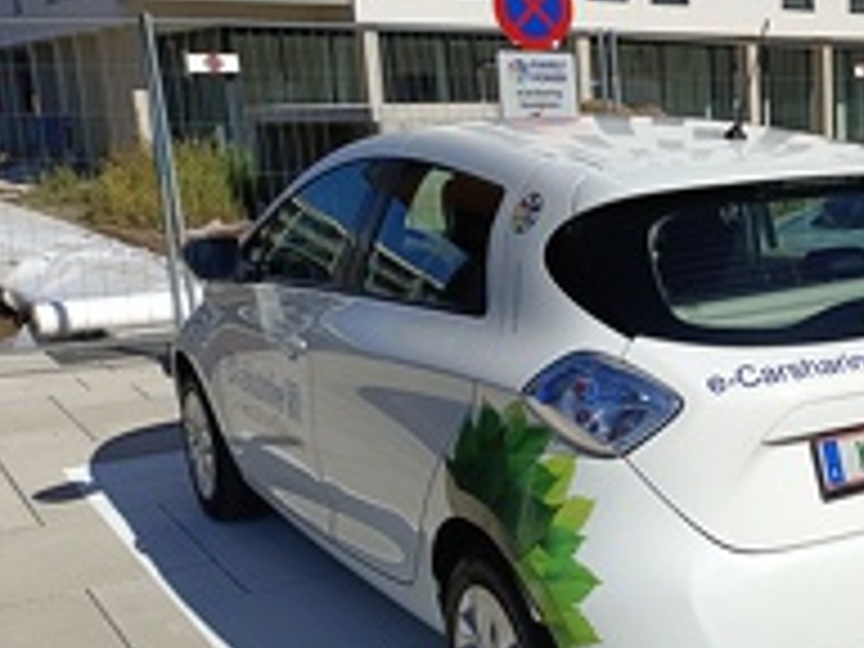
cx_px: 882
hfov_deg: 33.4
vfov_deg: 28.0
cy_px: 374
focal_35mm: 52
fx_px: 1298
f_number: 1.79
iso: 101
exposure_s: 1/1116
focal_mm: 4.71
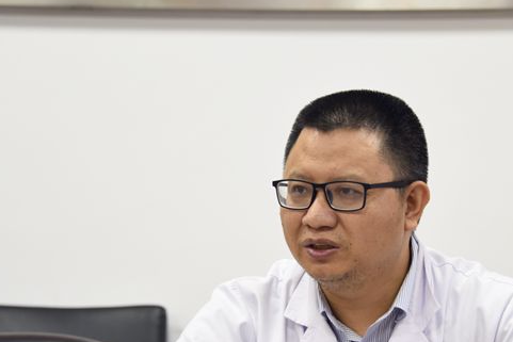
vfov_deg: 8.4
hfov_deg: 12.6
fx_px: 2323
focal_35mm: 163
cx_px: 333
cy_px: 245
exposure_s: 1/40
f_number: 5.3
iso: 1250
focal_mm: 98
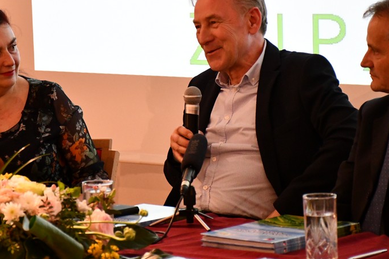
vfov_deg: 7.6
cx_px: 172
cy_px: 100
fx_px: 1956
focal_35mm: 181
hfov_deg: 11.4
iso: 5600
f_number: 5.3
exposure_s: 1/125
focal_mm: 80
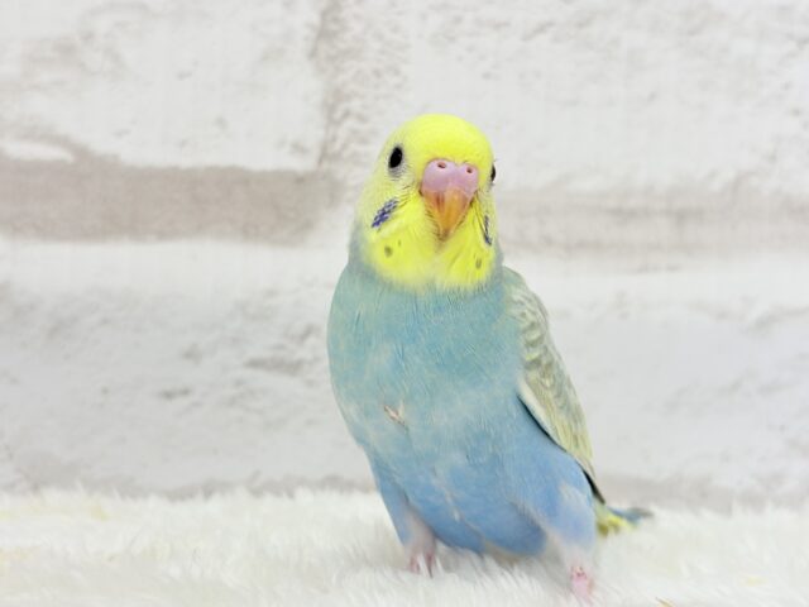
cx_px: 404
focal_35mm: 52
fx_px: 1215
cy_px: 304
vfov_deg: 28.0
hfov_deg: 36.8
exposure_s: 1/50
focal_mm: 5.96
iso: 40
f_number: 1.6
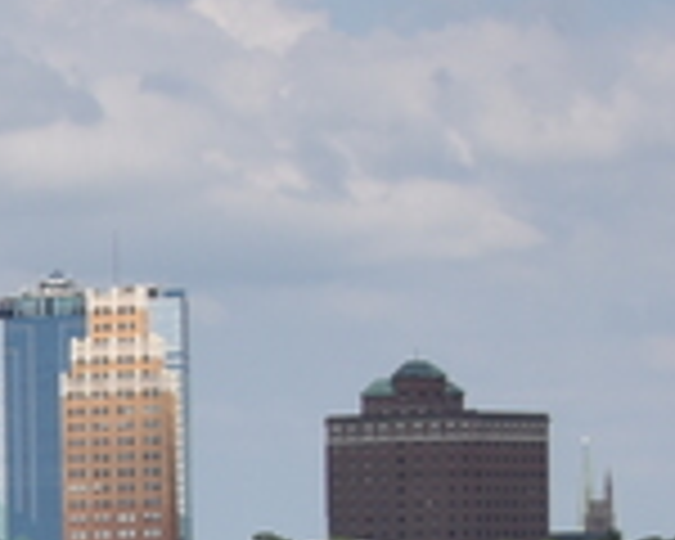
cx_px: -1413
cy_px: 1053
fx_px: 5614
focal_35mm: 281
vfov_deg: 5.4
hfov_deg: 6.3
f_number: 9
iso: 100
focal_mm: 35
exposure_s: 1/320
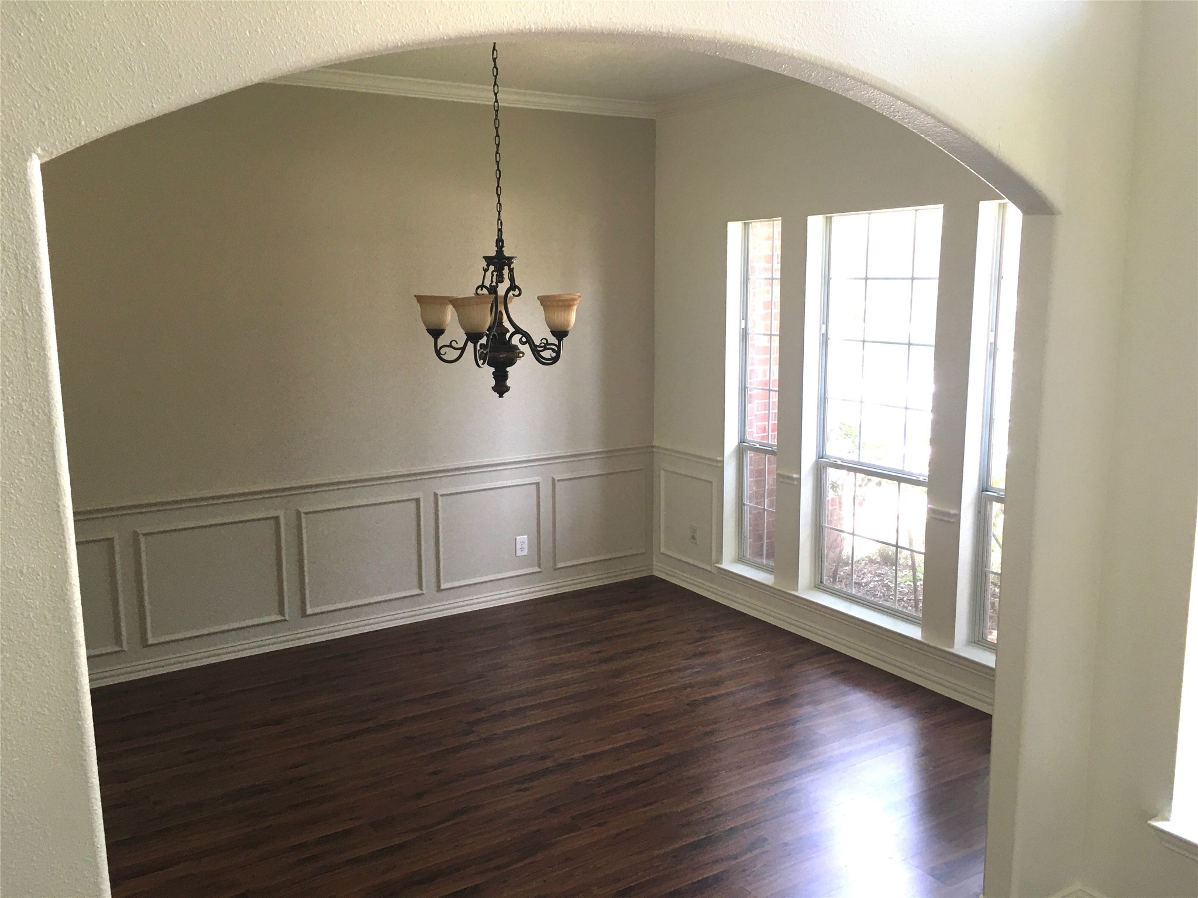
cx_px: 599
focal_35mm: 29
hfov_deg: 61.7
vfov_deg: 48.2
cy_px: 449
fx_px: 1004
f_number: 2.2
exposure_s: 1/30
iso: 32
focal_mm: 4.15
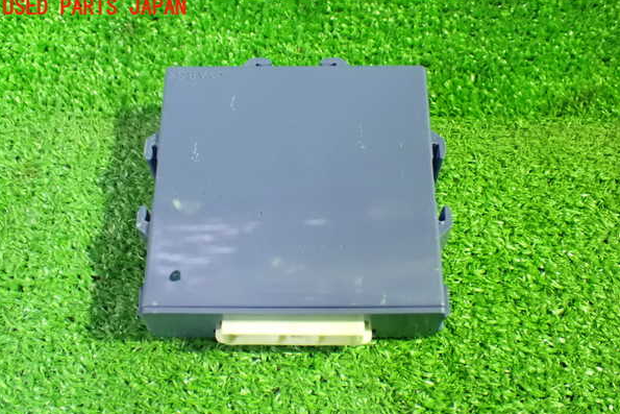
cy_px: 229
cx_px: 309
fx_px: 741
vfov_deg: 31.2
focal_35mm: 43
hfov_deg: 45.4
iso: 1600
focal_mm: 7.31
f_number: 2.8
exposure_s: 1/30
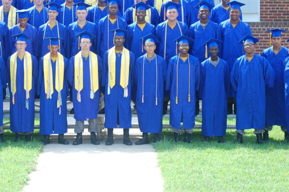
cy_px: 50
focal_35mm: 138
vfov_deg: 9.9
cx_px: 112
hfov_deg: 14.9
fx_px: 1106
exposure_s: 1/125
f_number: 6.3
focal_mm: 55
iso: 200
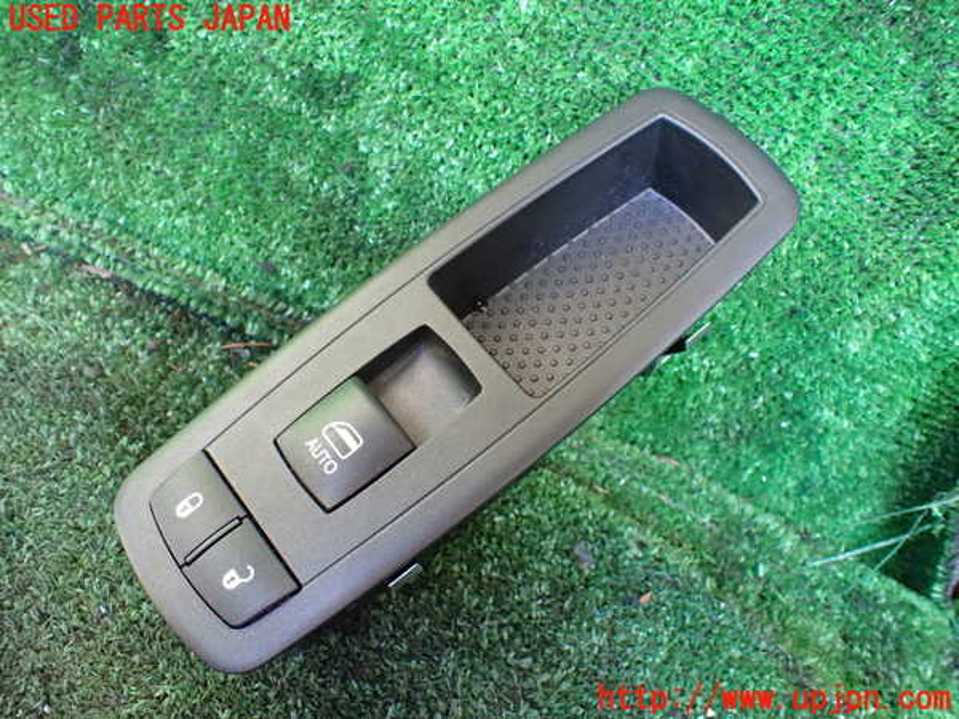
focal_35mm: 30
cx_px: 480
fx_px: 831
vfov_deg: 46.8
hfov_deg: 60.0
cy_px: 360
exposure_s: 1/125
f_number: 2.3
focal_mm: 5.4
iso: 800
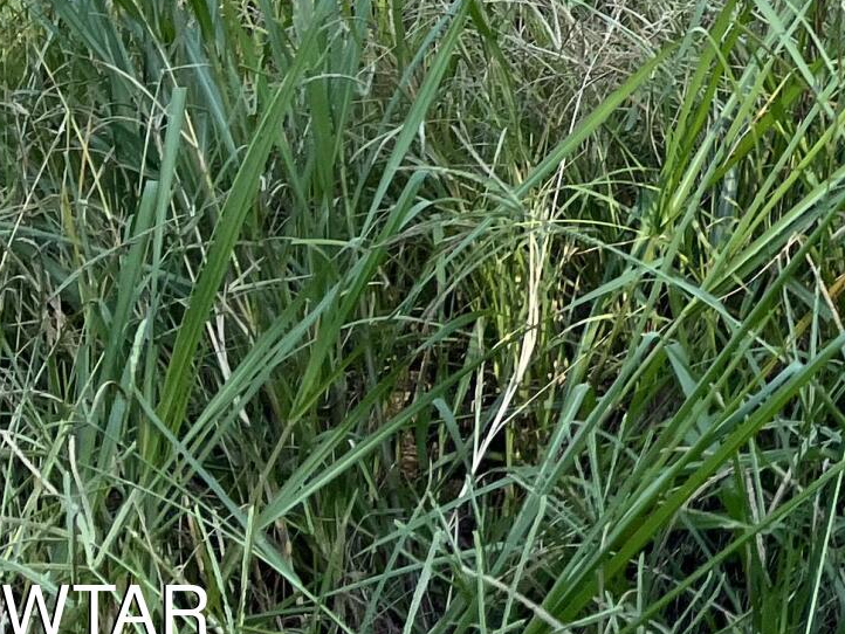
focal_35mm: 108
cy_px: -583
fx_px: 2637
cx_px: 1459
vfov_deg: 12.3
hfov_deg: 15.8
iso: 50
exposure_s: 1/1600
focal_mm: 5.1
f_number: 1.6
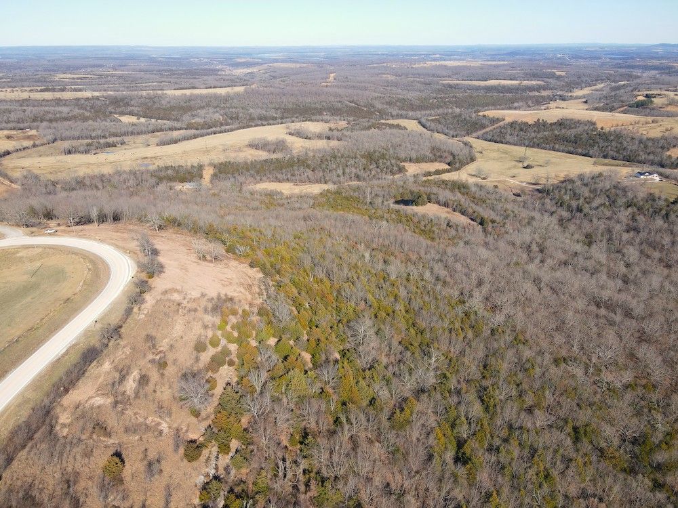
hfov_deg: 71.6
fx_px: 470
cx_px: 339
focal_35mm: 24
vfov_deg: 56.8
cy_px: 254
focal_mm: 4.5
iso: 100
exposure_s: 1/25
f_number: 2.8
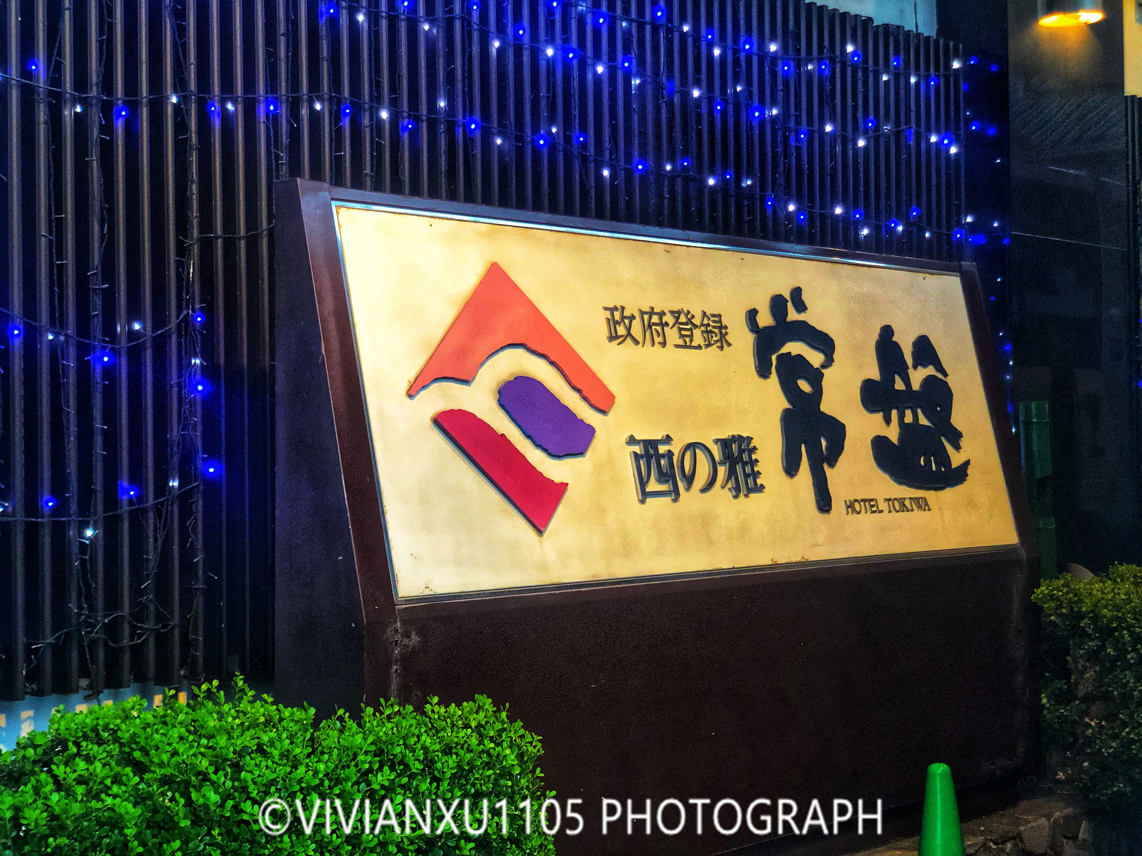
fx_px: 1716
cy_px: 428
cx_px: 571
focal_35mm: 52
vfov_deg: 28.0
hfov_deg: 36.8
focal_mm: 6
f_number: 2.4
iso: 160
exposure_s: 1/24
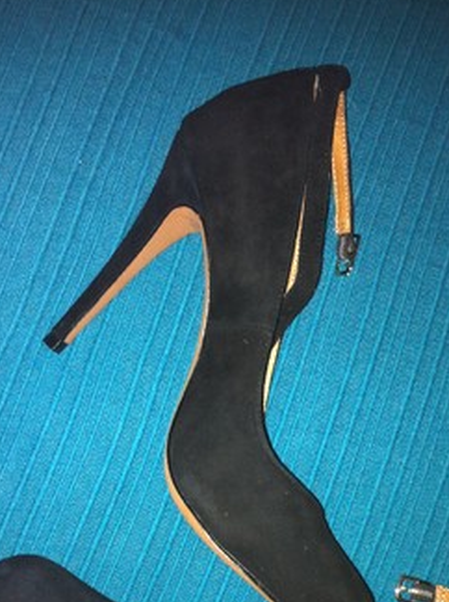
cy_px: 452
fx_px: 936
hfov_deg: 26.9
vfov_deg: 34.8
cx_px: 249
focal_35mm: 54
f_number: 2.8
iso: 160
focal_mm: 3.85
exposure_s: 1/15
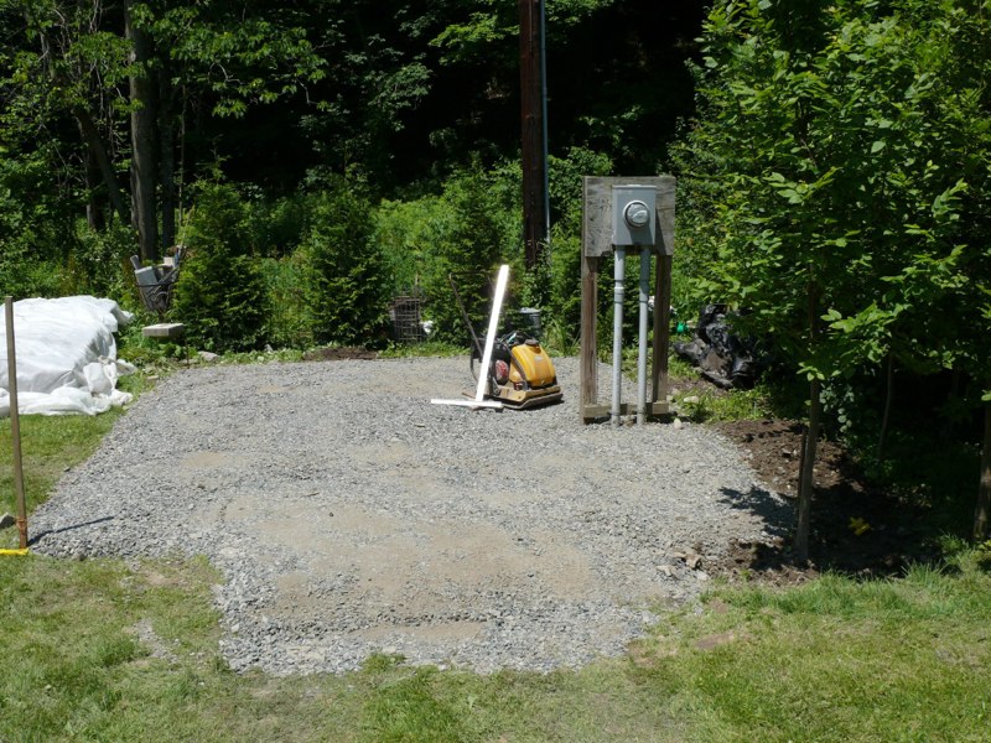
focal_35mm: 35
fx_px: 1002
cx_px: 496
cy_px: 372
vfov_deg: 40.7
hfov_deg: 52.6
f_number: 6.3
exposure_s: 1/500
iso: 100
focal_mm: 7.4
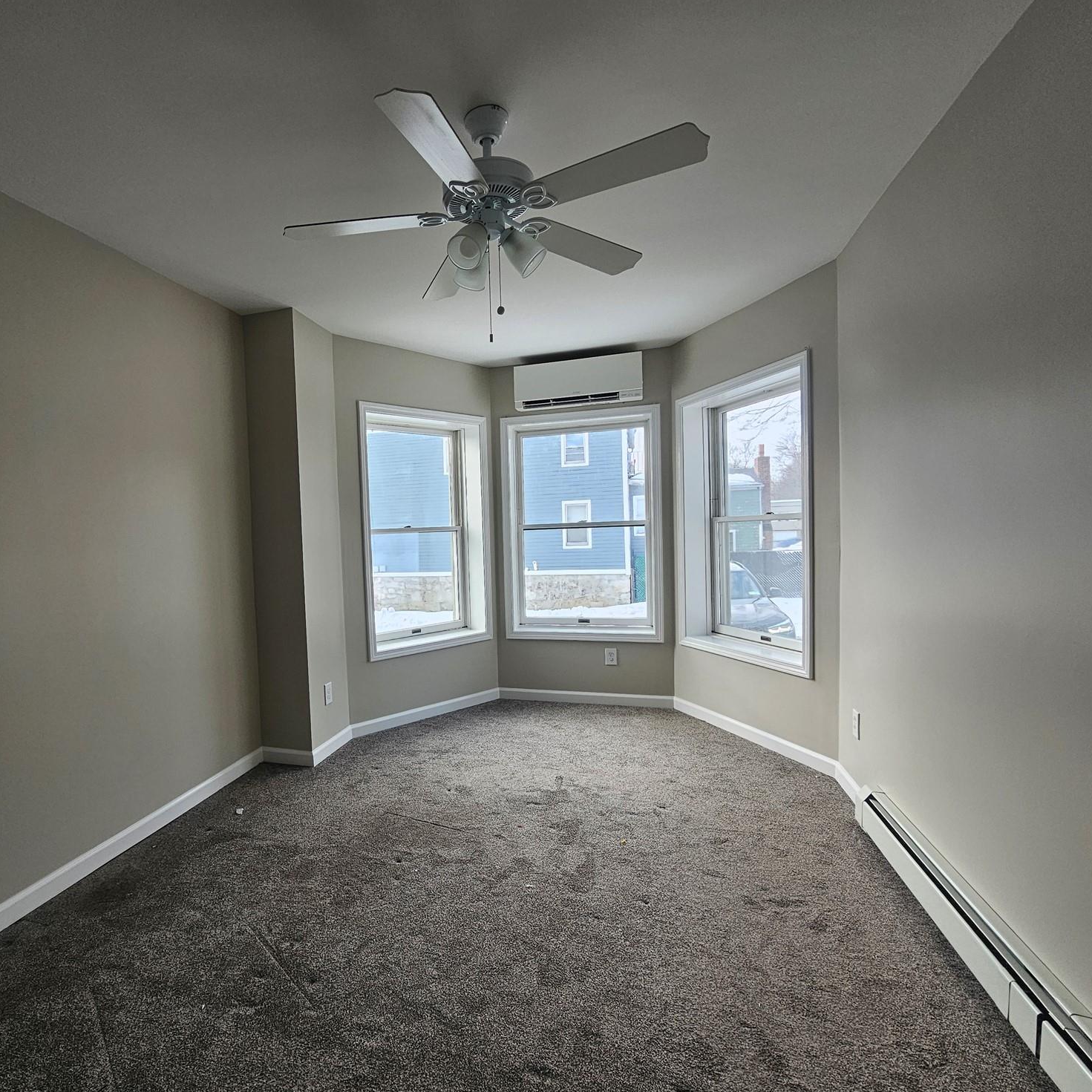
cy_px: 563
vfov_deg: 87.4
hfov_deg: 86.1
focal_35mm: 16
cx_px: 425
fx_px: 571
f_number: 2.2
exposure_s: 1/120
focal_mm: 2.2
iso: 50
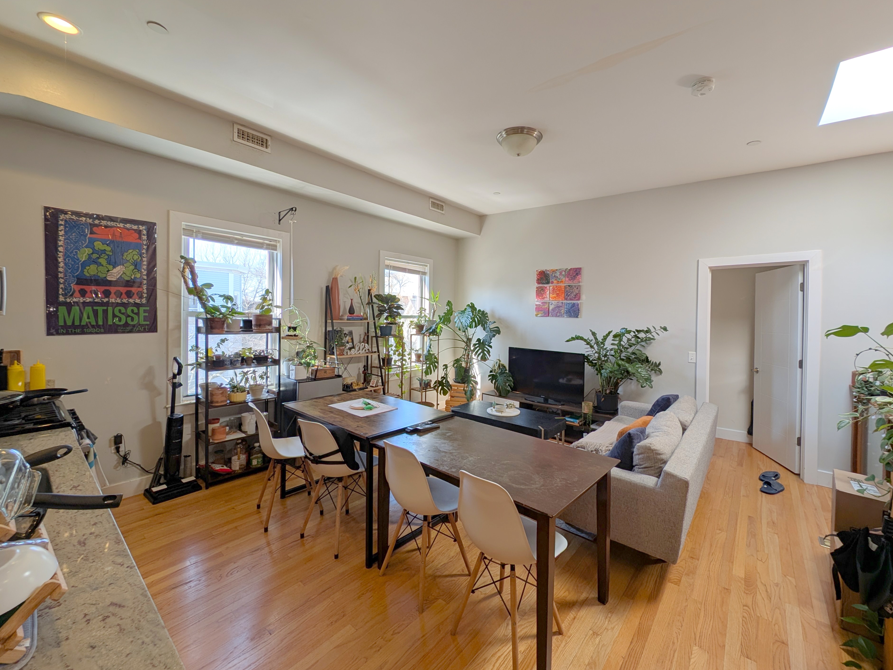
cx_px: 468
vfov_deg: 89.9
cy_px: 319
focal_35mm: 13
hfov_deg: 106.1
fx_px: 335
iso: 41
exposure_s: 1/327
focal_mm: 2.23
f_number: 1.95
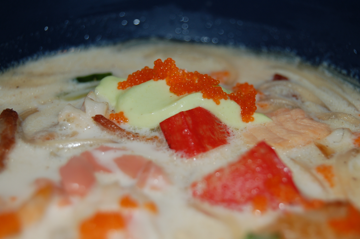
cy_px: 120
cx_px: 180
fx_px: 824
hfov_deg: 24.6
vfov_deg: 16.5
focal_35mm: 82
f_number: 5.6
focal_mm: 55
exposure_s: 1/125
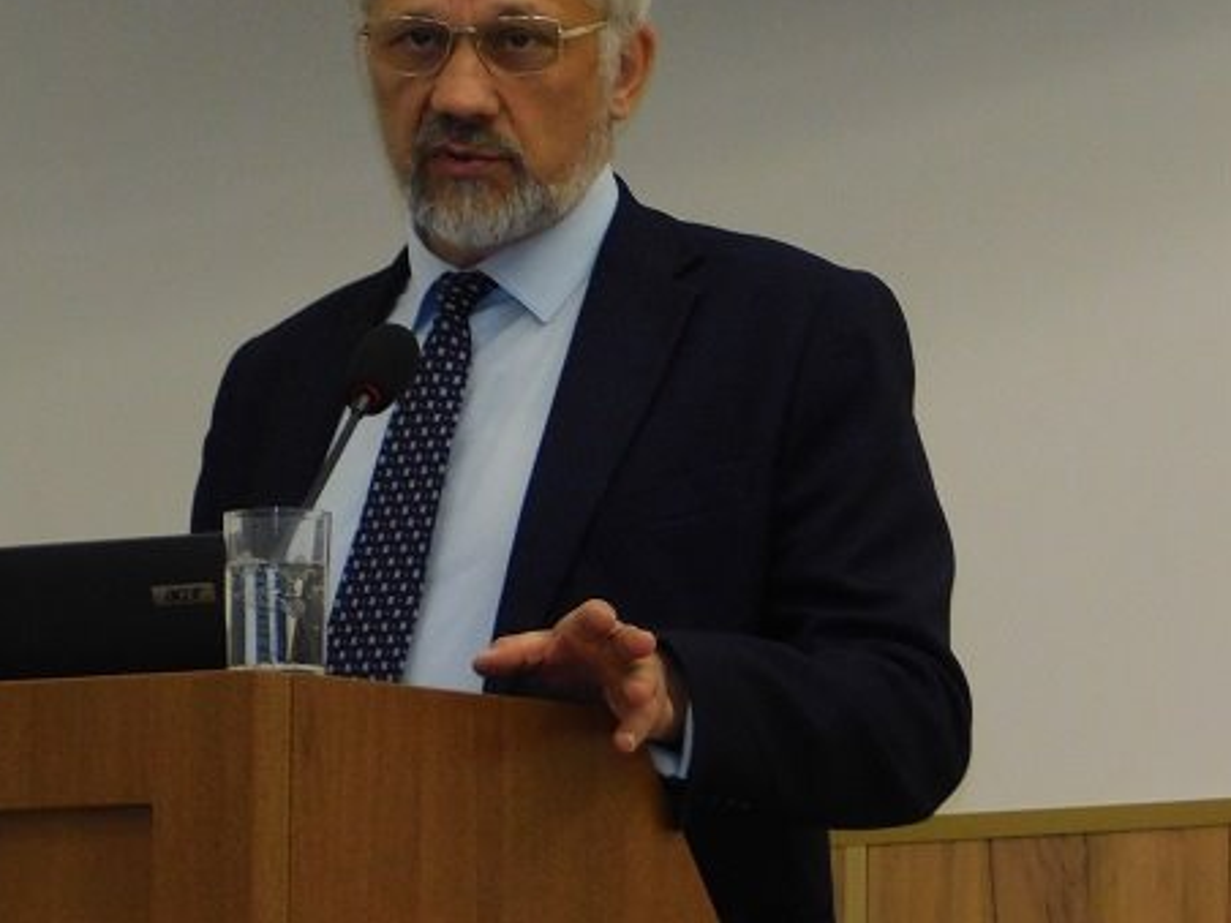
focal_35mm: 471
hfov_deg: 4.2
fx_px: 16750
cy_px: 174
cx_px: 498
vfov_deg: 3.2
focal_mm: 47.2
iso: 450
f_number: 5.7
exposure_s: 1/60
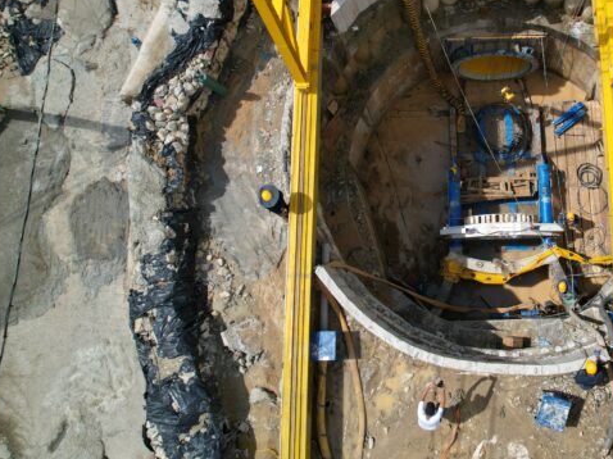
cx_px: 481
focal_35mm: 34
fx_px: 602
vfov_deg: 41.2
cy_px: 151
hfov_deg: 51.0
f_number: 2.8
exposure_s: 1/100
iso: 100
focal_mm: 8.38
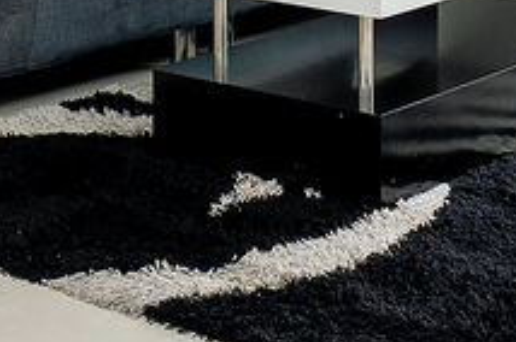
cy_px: -441
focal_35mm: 125
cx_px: 157
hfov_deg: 16.4
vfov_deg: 9.8
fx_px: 1789
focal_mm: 21
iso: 200
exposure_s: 1/13
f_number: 10
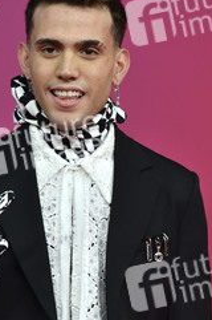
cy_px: 214
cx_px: 73
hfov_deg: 4.1
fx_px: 2941
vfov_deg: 6.2
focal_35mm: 332
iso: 2000
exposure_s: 1/250
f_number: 5.6
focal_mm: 200
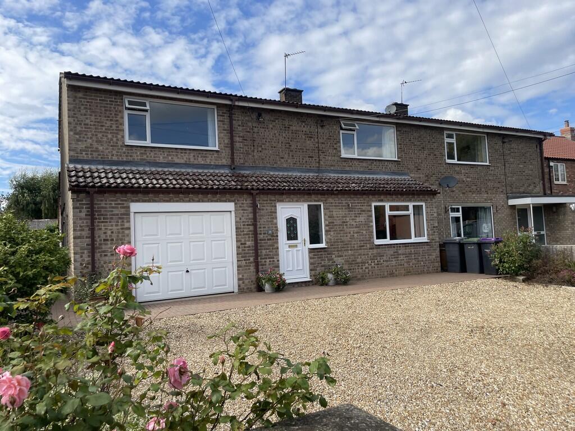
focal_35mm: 26
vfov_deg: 53.1
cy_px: 216
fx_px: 432
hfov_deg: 67.3
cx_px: 288
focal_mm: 4.2
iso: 32
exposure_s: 1/2747
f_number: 1.6
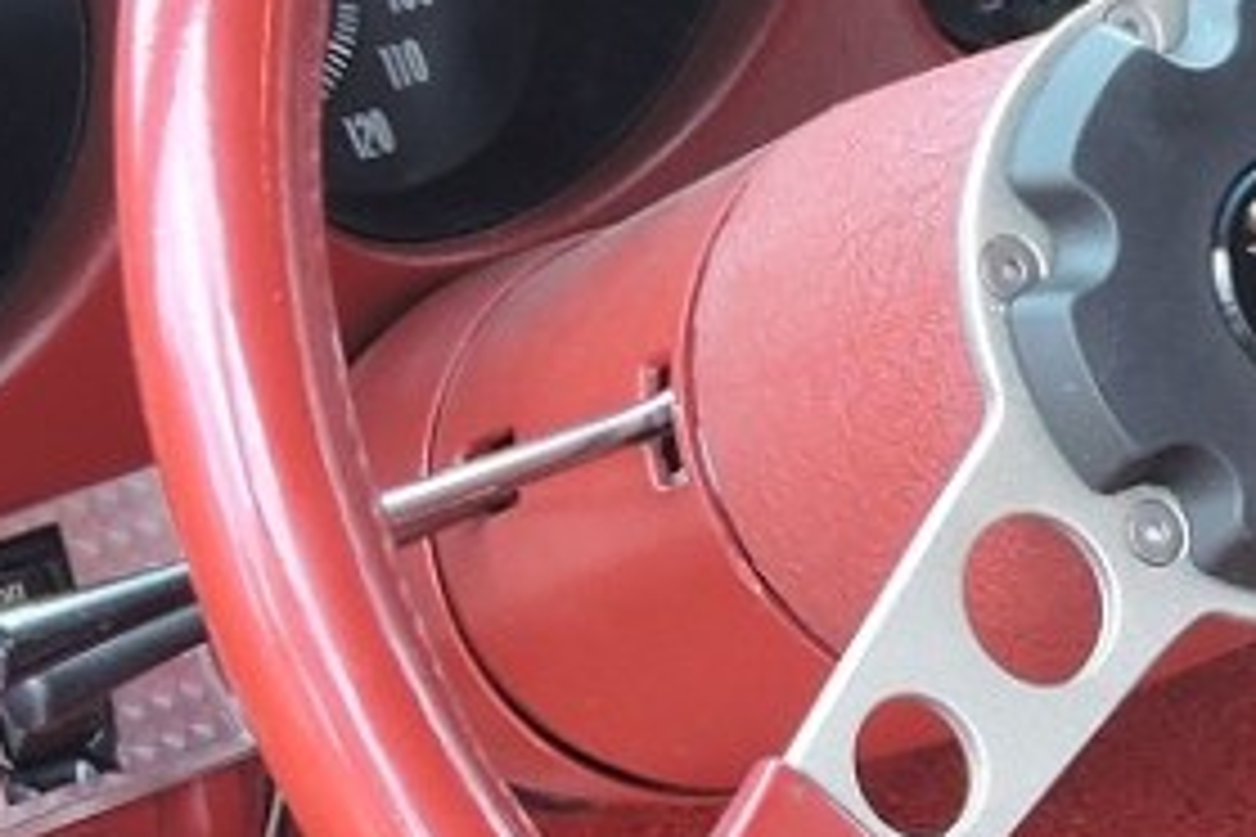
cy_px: 1156
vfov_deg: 7.8
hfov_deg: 11.1
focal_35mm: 173
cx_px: 2235
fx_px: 6035
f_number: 3.5
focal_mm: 5.4
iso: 100
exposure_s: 1/40
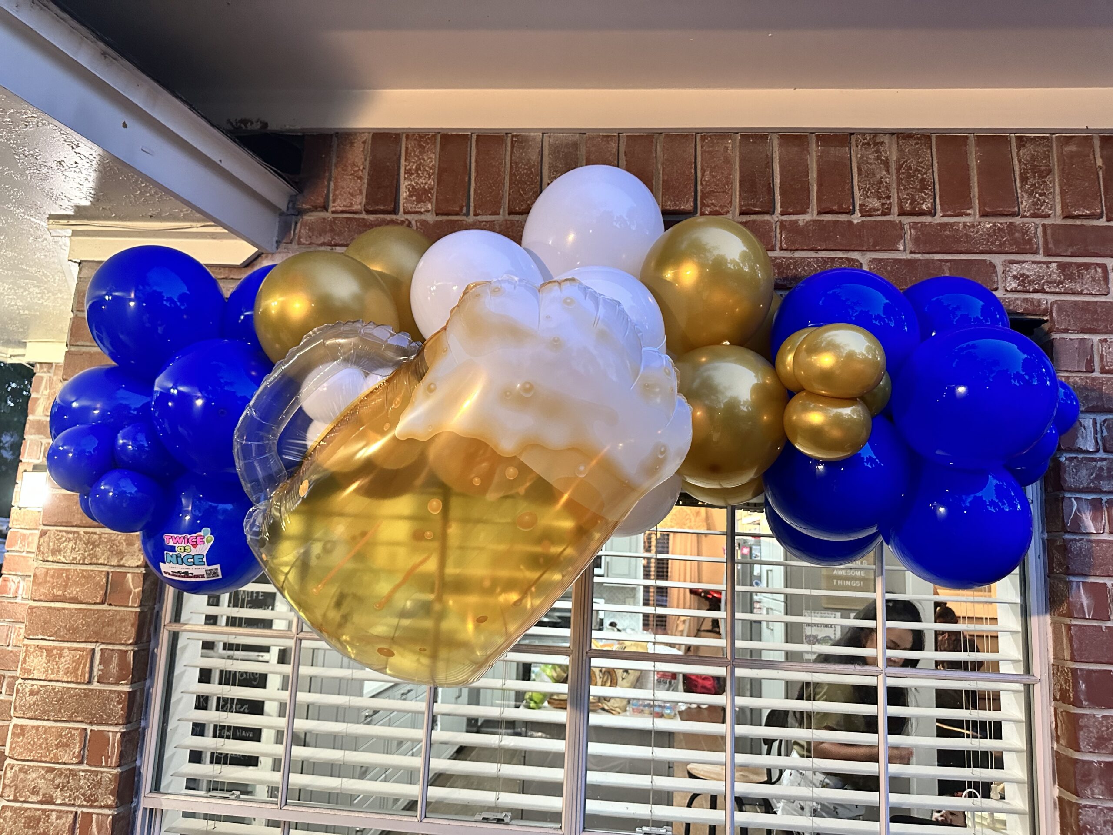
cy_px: 418
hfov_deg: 71.6
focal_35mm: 24
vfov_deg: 56.8
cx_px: 556
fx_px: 772
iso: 500
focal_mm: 6.86
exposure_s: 1/60
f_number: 1.78
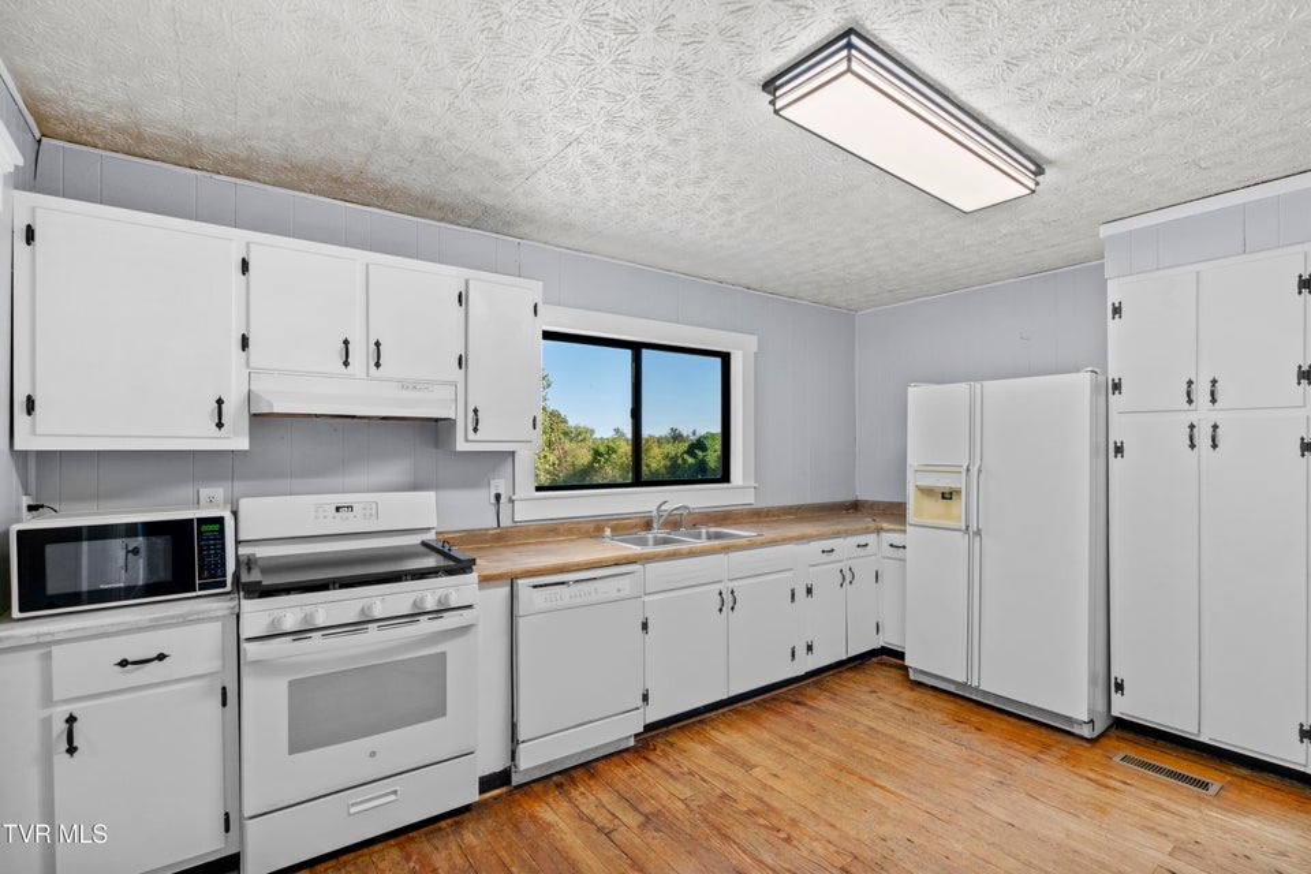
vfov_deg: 73.7
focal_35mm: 16
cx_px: 656
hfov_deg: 96.7
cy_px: 437
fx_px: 583
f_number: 4
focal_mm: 16
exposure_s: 1/30
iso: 250
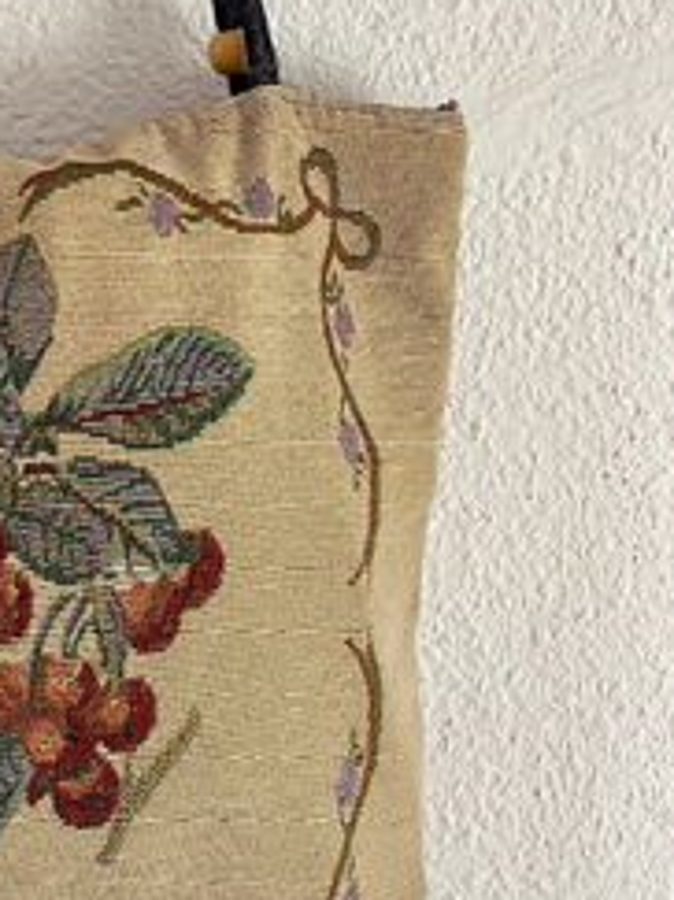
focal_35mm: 57
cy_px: 183
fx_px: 1481
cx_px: -11
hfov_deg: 24.4
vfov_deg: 32.9
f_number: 1.6
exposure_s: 1/54
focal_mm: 5.1
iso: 500
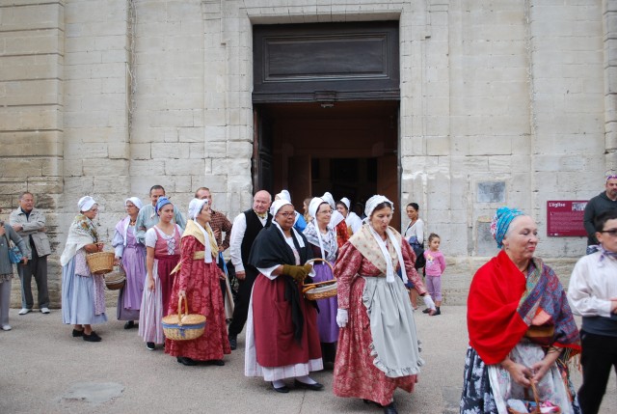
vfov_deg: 43.8
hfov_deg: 61.8
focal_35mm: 30
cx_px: 308
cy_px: 207
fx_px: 515
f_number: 4.5
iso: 200
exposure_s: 1/80
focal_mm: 20
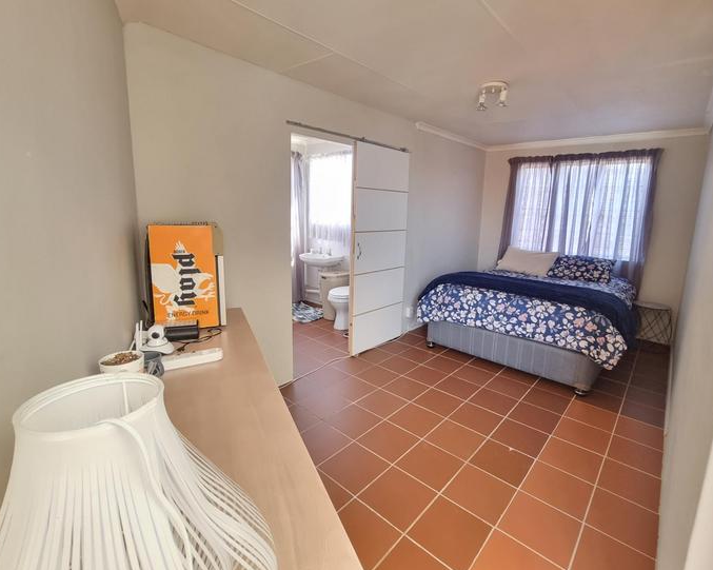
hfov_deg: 96.7
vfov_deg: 83.9
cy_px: 266
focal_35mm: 15
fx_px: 316
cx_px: 375
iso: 400
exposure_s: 1/30
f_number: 2.2
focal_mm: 2.2
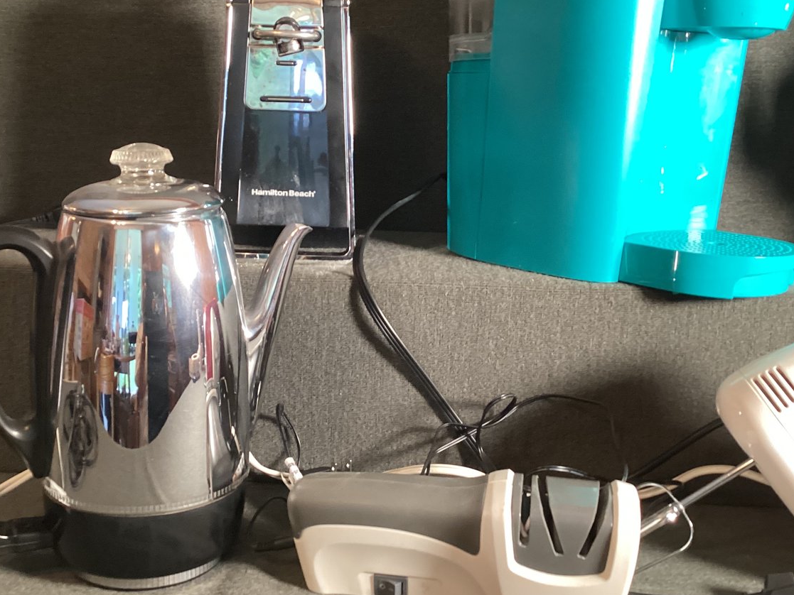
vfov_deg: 34.4
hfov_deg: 44.7
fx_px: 963
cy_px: 286
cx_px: 352
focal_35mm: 42
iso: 320
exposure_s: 1/60
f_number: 2.4
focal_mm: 3.3
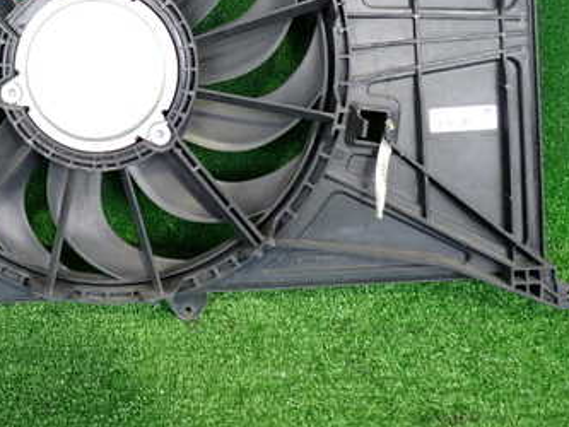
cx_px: 145
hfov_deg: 40.9
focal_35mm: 45
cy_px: 102
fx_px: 740
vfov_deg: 31.6
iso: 250
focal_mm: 4.5
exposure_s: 1/30
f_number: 2
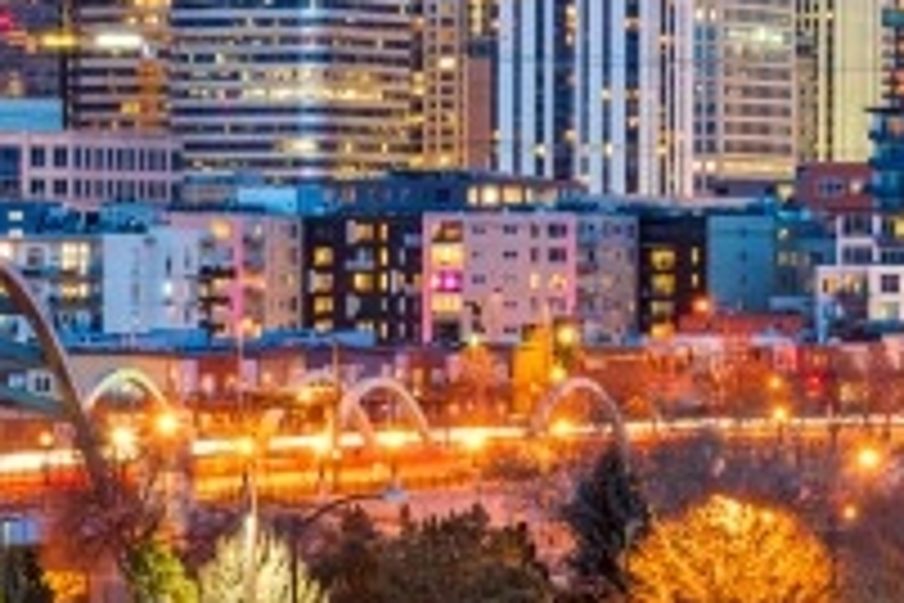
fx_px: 8688
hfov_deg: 6.0
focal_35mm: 346
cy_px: -302
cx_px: 225
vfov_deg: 4.0
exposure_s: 30
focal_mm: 58
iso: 64
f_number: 9
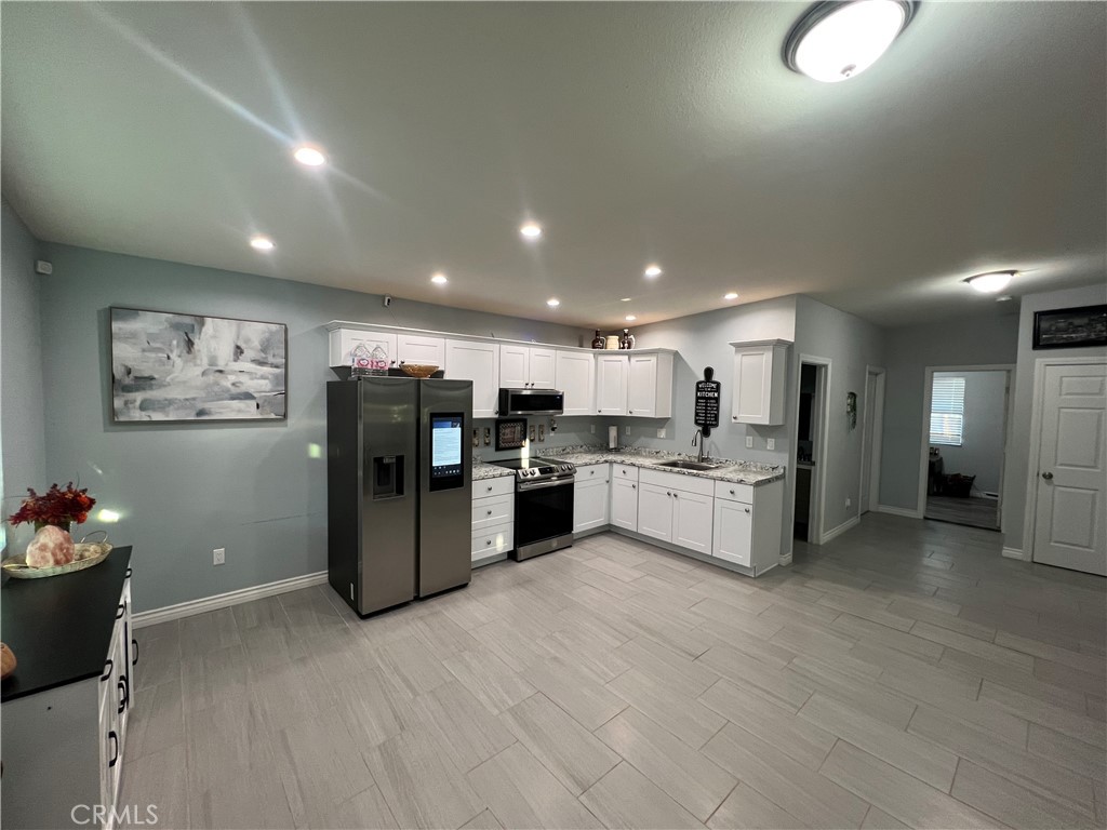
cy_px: 415
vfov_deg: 89.9
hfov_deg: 106.2
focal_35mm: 13
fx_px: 416
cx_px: 554
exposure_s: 1/60
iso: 160
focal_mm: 1.57
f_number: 1.8
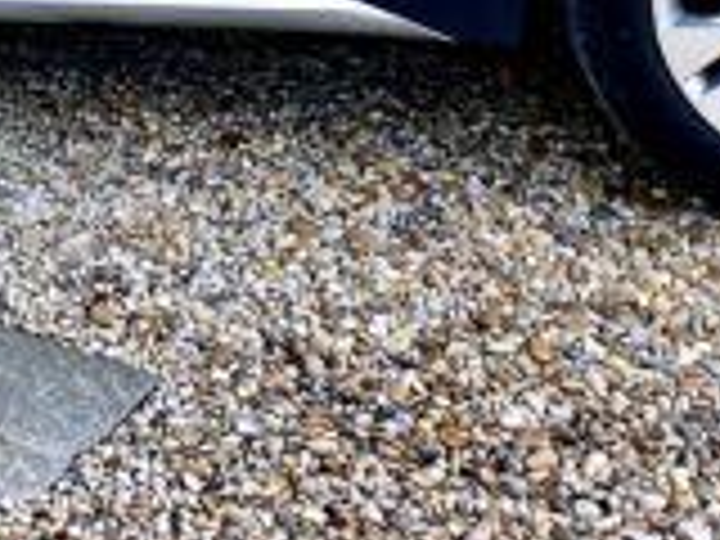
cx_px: -76
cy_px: -351
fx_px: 2704
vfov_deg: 10.8
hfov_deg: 14.8
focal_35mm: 130
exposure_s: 1/833
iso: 32
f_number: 1.8
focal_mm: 4.25
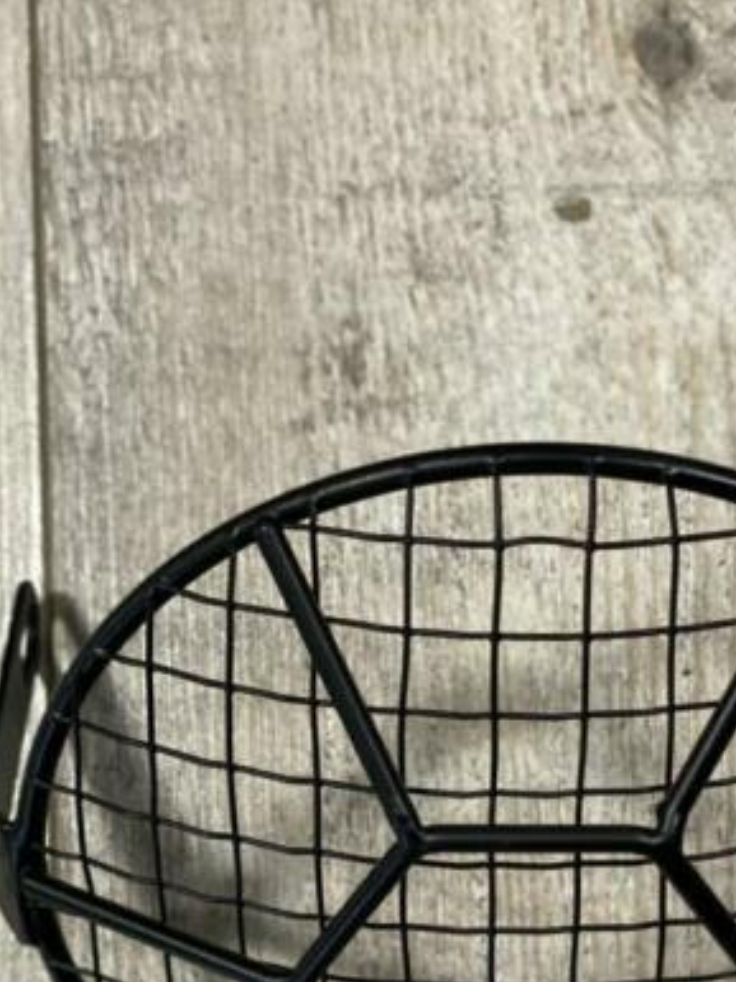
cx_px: 525
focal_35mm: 97
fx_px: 2753
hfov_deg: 15.2
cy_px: 791
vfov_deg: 20.0
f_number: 2
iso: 125
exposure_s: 1/50
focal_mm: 6
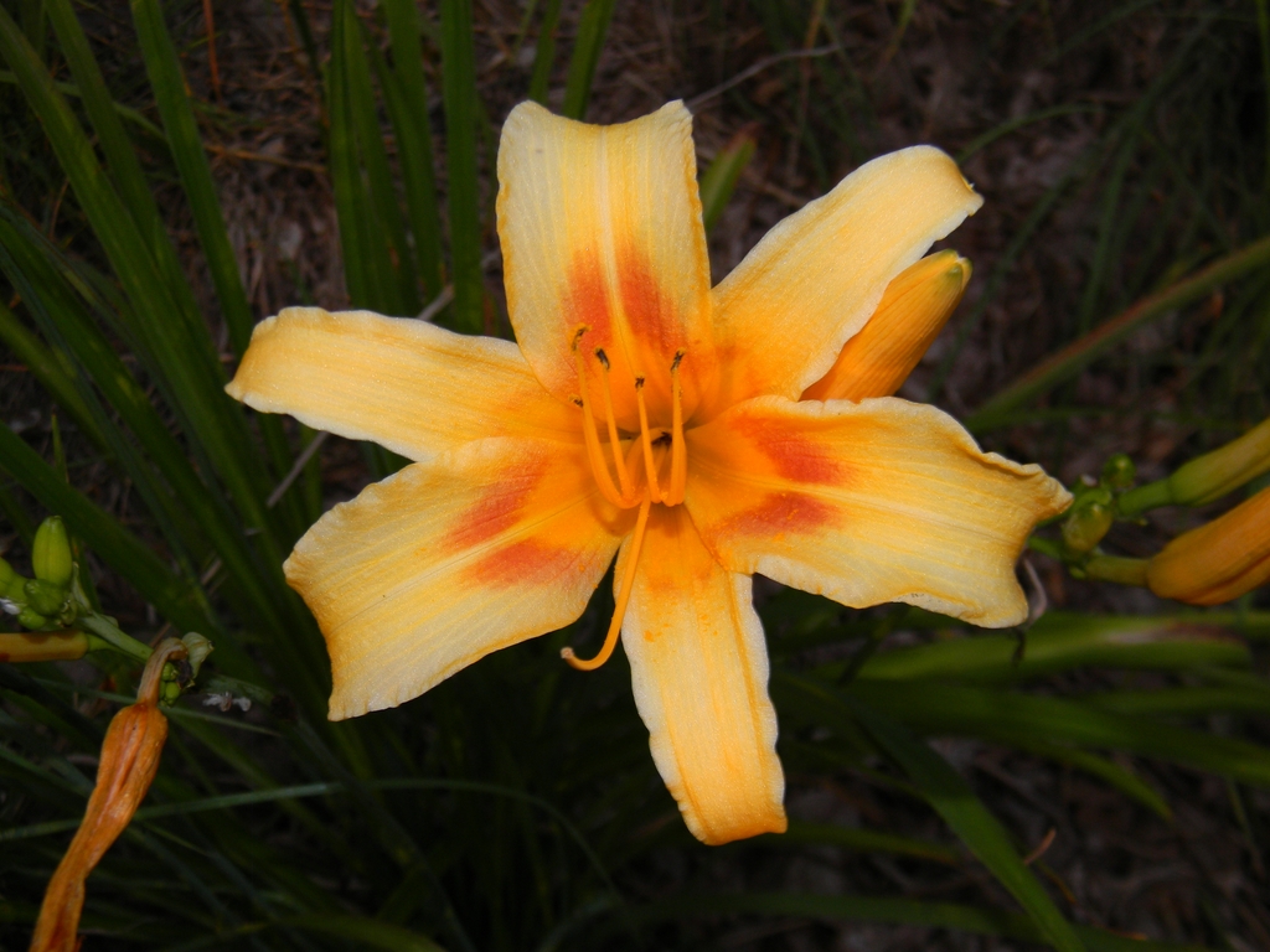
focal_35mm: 41
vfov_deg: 35.1
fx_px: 1504
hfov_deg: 45.8
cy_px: 476
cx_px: 635
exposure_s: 1/30
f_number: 7.6
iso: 80
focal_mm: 7.3
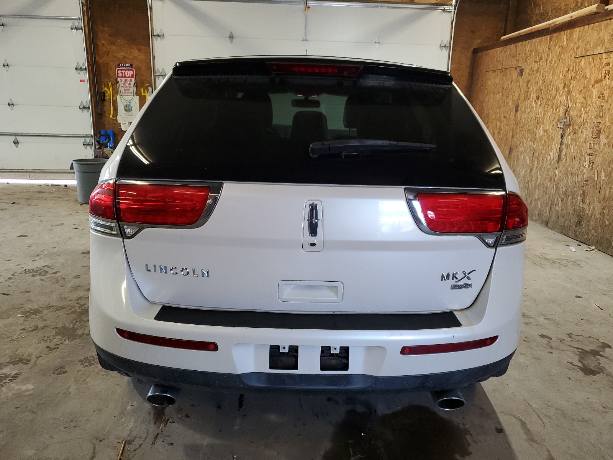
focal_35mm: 26
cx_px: 306
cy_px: 230
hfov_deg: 67.3
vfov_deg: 53.1
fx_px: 460
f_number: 1.5
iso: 105
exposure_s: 1/60.2
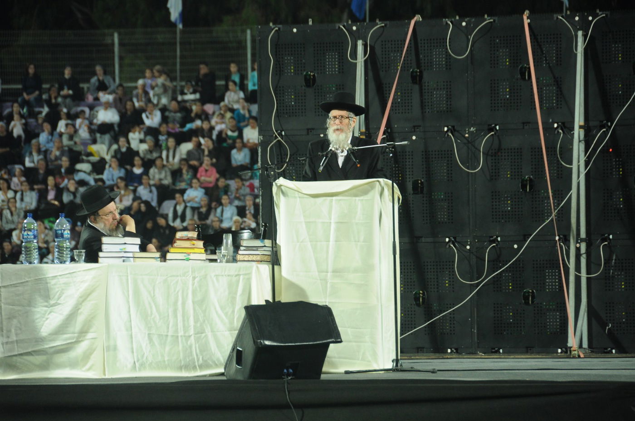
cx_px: 318
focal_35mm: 225
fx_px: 3964
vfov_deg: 6.1
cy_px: 210
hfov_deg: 9.2
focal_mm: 150
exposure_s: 1/30
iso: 640
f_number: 5.6
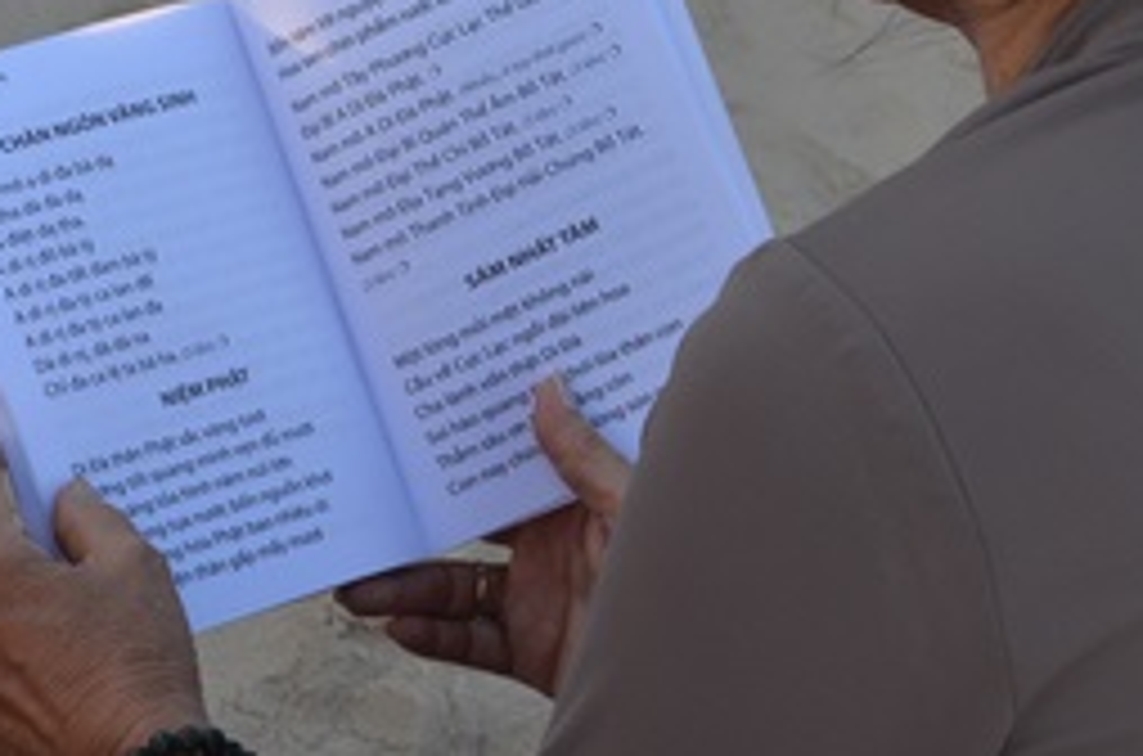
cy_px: -65
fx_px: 6081
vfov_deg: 7.1
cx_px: 1004
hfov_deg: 10.7
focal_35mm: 192
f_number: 7.1
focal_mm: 50
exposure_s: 1/200
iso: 250
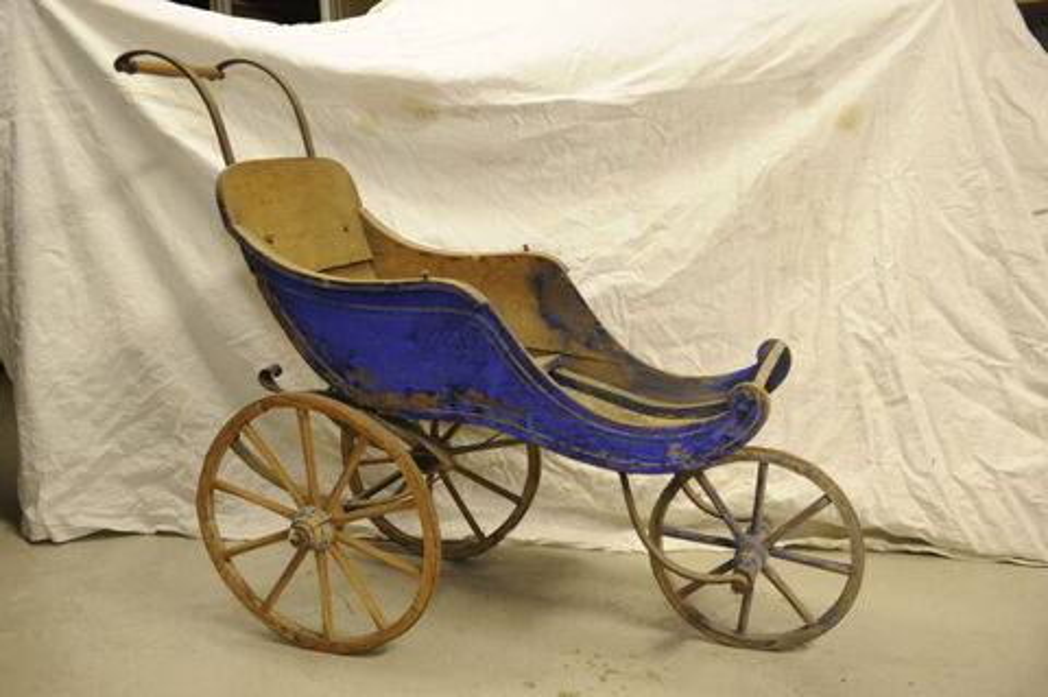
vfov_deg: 37.8
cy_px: 348
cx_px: 524
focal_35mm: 35
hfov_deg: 54.5
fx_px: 1018
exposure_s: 1/30
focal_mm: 35
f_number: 3.5
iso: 800
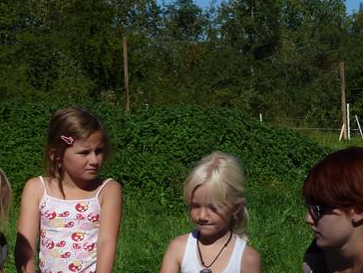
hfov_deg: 22.2
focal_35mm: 88
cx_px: 243
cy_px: 233
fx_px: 923
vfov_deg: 16.6
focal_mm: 6.5
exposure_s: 1/640
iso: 80
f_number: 5.6
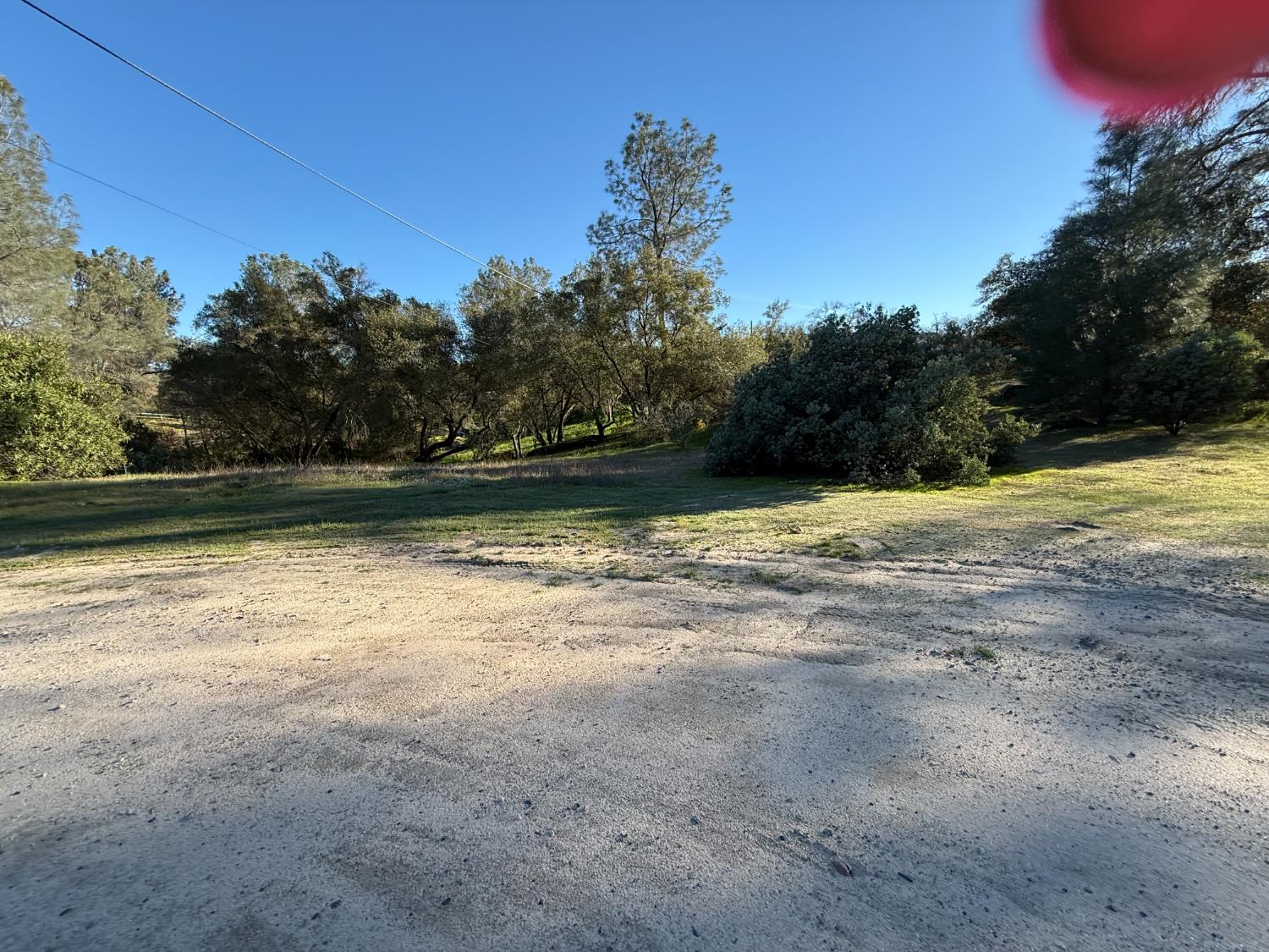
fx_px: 513
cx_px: 634
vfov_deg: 85.7
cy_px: 476
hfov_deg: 102.1
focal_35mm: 14
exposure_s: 1/726
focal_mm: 2.22
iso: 64
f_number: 2.2
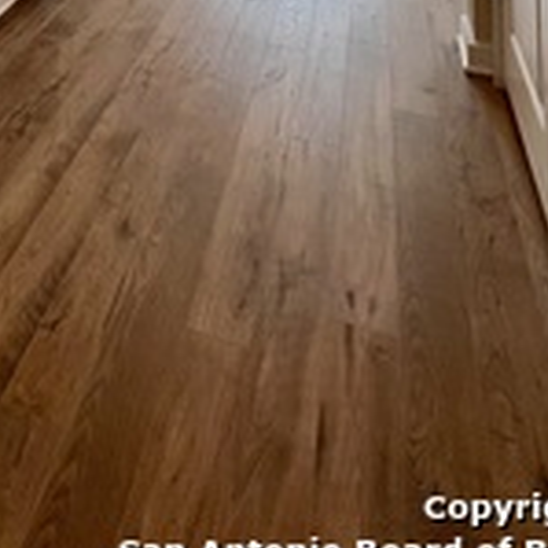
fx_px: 663
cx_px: 55
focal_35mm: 37
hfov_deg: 41.4
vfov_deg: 27.3
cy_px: -309
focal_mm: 1.57
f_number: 1.8
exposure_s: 1/120
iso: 32
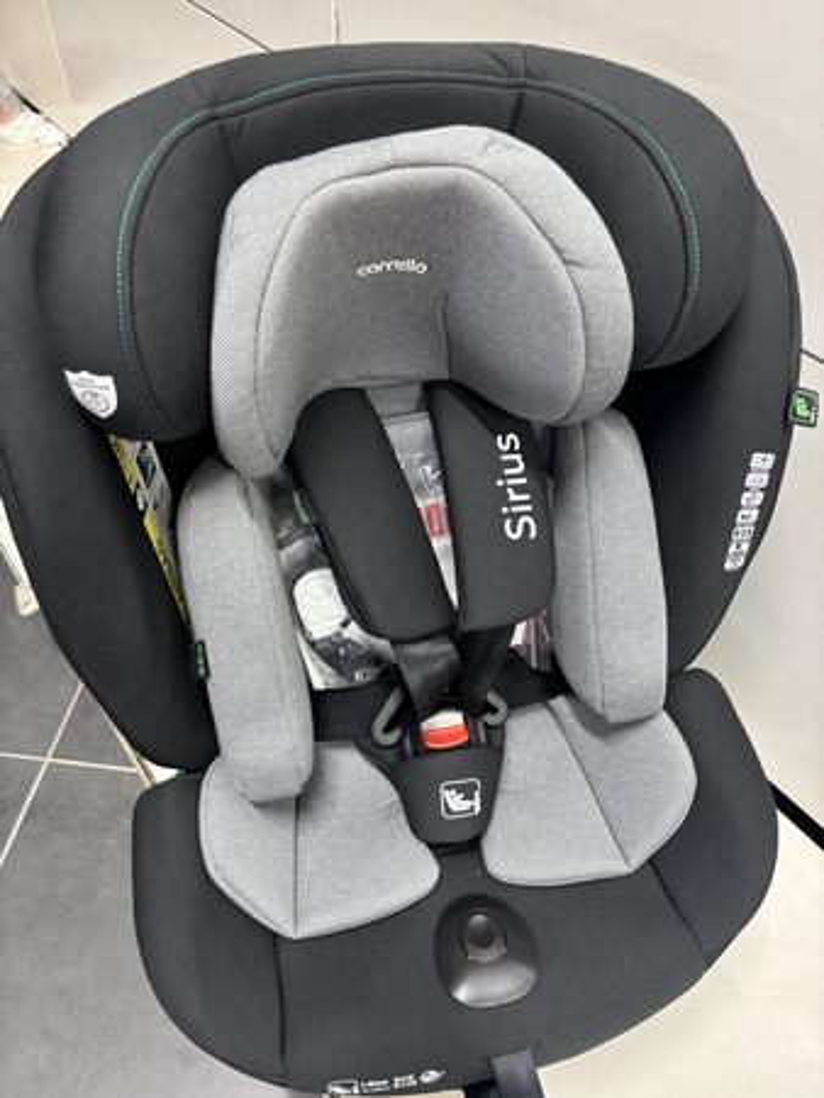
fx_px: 824
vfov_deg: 67.3
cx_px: 412
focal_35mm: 26
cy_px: 549
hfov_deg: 53.1
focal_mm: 5.96
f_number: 1.6
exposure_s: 1/50
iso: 200
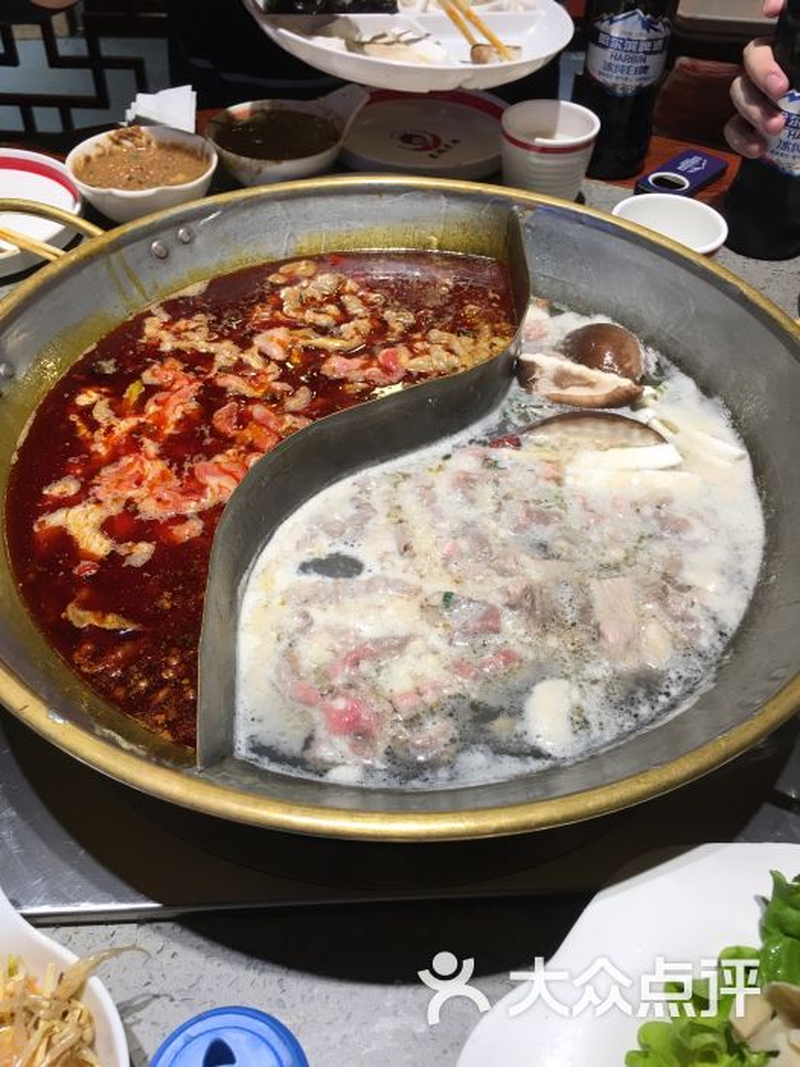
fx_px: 894
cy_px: 534
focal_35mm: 29
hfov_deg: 48.2
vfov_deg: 61.7
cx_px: 400
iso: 25
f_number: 2.2
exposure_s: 1/33
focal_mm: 4.15
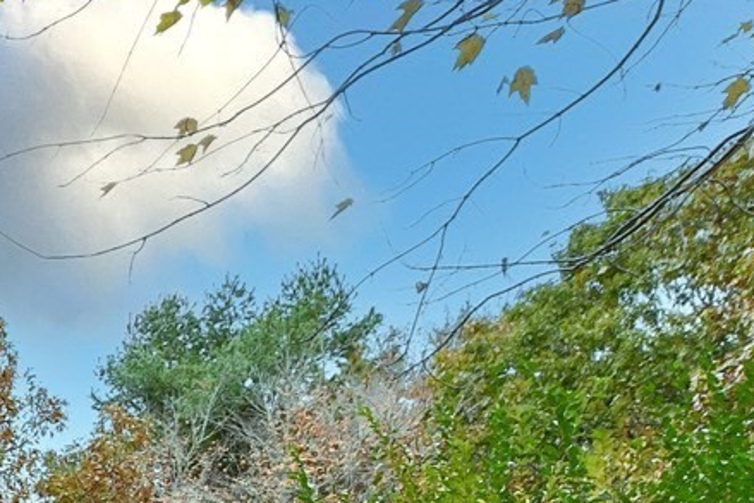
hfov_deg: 14.3
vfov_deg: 10.2
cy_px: 962
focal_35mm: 126
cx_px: -623
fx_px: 2640
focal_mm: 18
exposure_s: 1/400
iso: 1000
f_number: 5
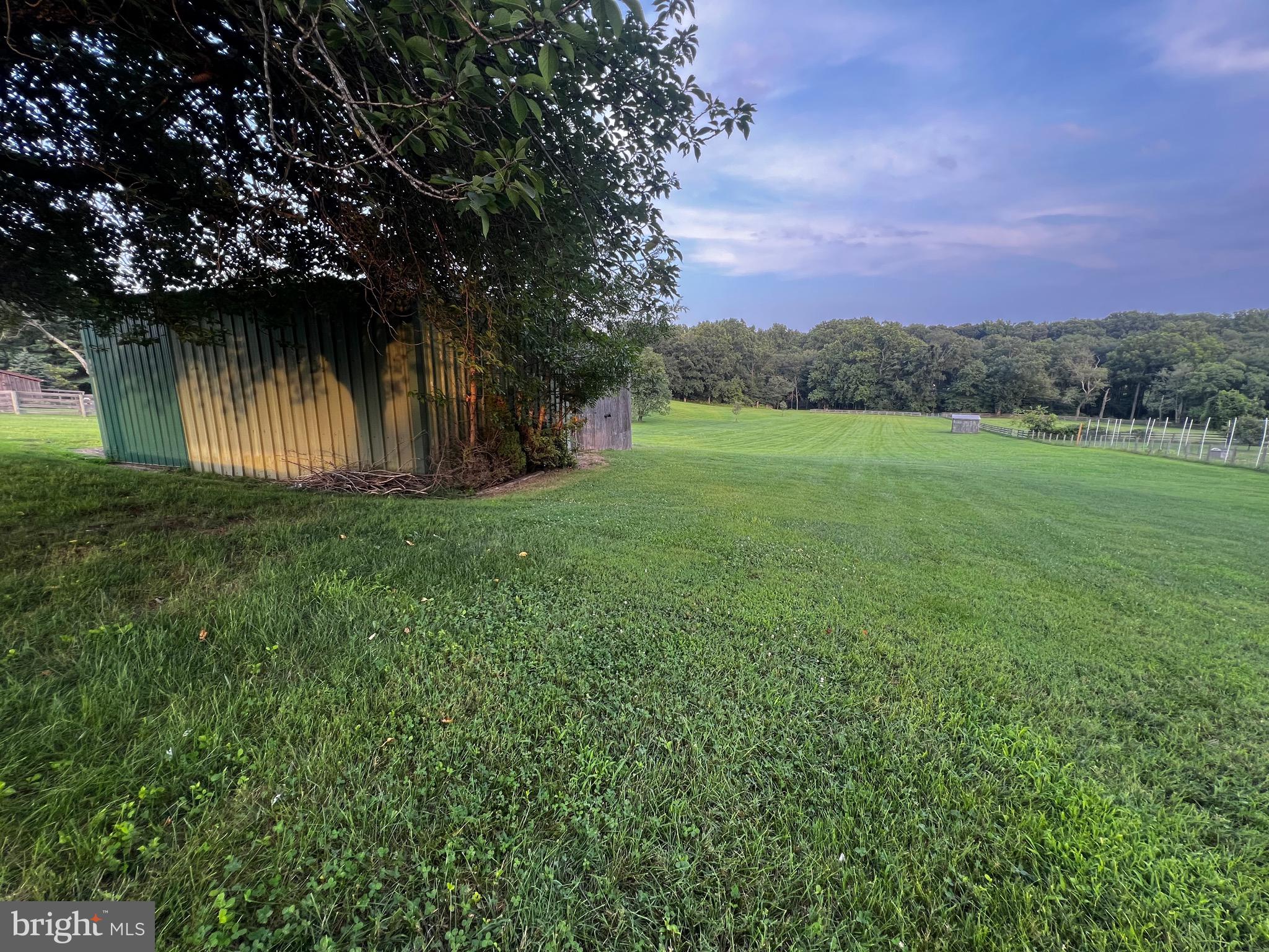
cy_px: 476
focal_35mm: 13
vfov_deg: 89.9
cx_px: 634
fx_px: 477
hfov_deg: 106.2
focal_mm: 1.57
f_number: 1.8
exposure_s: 1/99
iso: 64
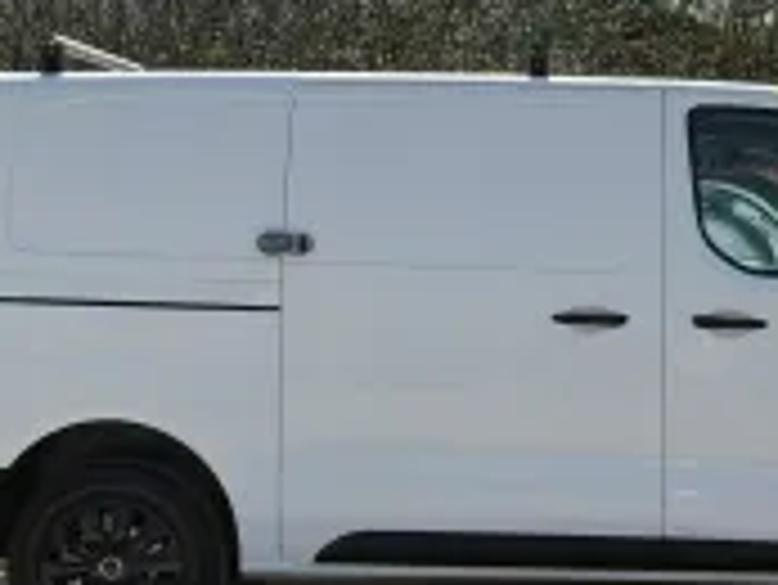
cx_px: 643
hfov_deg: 19.4
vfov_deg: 14.8
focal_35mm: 100
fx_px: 2249
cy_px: 378
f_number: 1.78
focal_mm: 6.76
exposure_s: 1/5587
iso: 80
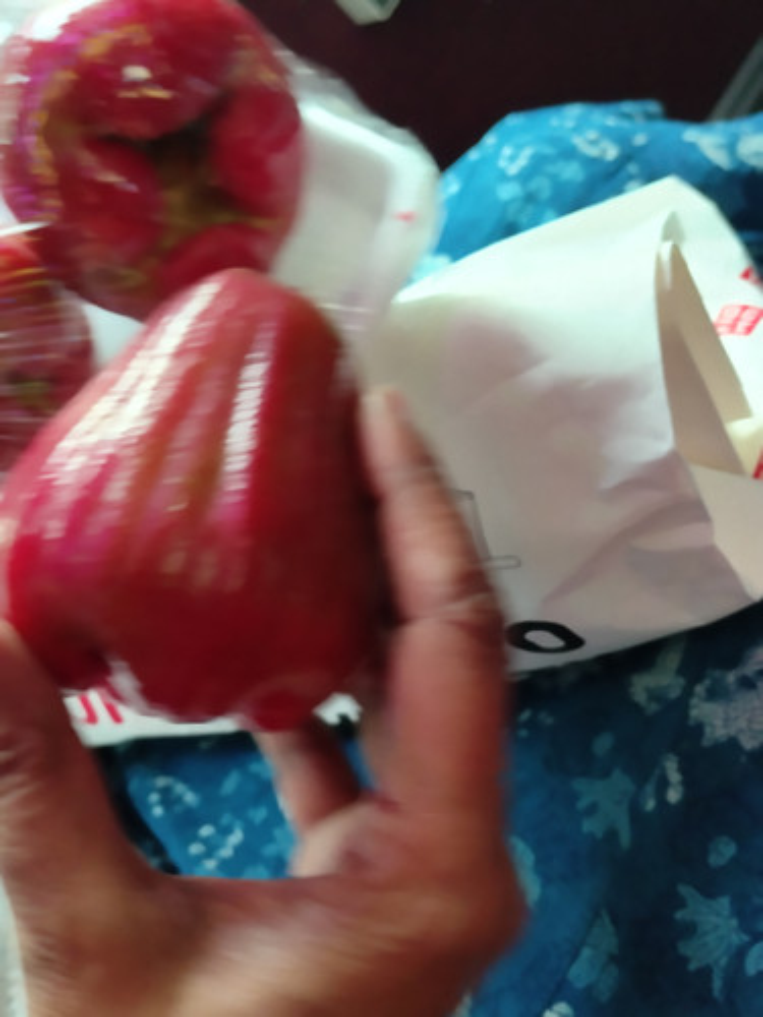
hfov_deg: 48.2
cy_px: 508
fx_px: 852
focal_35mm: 29
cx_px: 382
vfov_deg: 61.7
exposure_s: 1/25
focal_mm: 4.22
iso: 200
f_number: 1.8
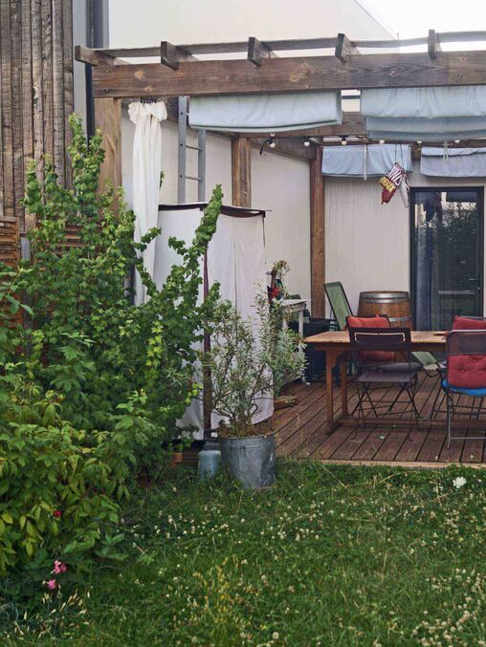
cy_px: 325
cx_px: 367
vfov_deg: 39.7
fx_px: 898
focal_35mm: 48
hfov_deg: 29.8
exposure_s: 1/160
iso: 100
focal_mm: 22
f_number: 4
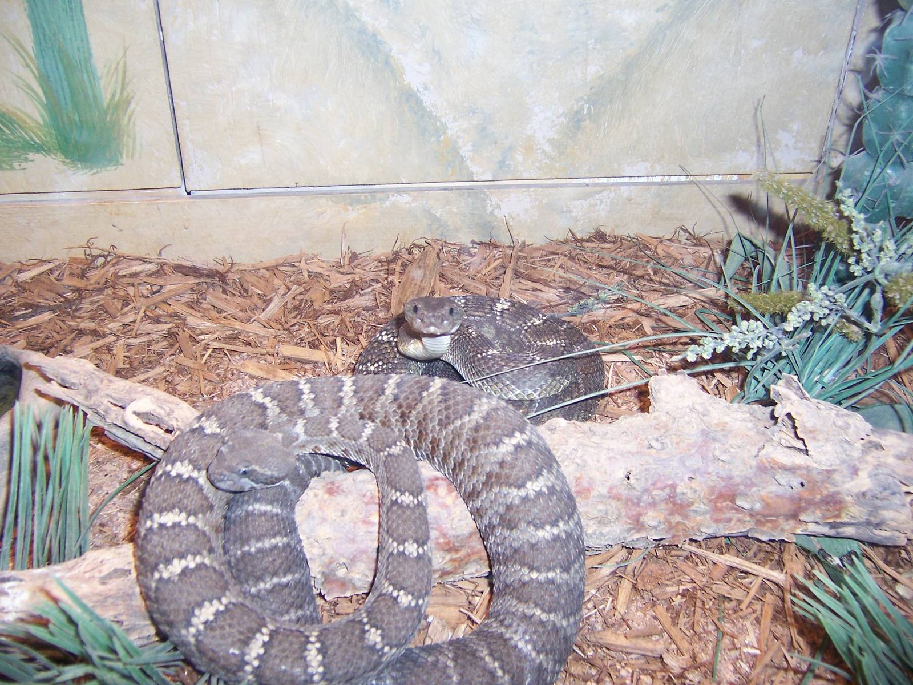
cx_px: 456
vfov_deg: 42.9
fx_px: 870
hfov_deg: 55.4
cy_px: 342
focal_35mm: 33
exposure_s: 1/60
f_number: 2.8
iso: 140
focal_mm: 5.5
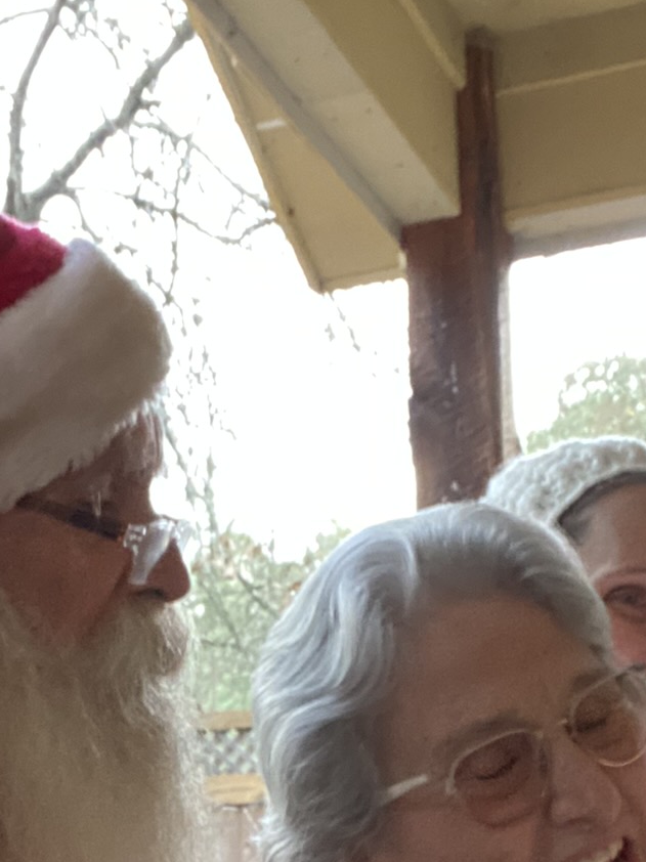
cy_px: 831
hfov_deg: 20.1
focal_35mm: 73
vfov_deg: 25.5
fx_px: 1817
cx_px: 229
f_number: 2.2
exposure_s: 1/20
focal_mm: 2.71
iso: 640
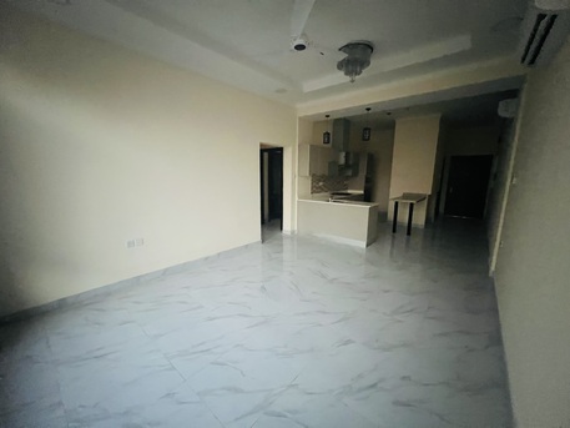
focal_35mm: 13
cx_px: 285
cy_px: 214
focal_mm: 1.57
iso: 1000
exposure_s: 1/25
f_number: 1.8
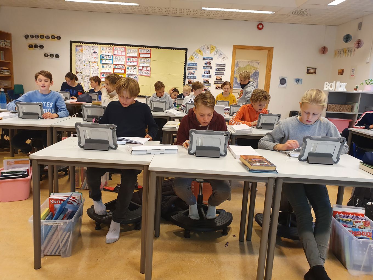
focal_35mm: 26
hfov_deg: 67.3
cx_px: 186
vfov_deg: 53.1
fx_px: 280
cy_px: 140
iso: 200
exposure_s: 1/50
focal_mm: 4.32
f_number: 2.4
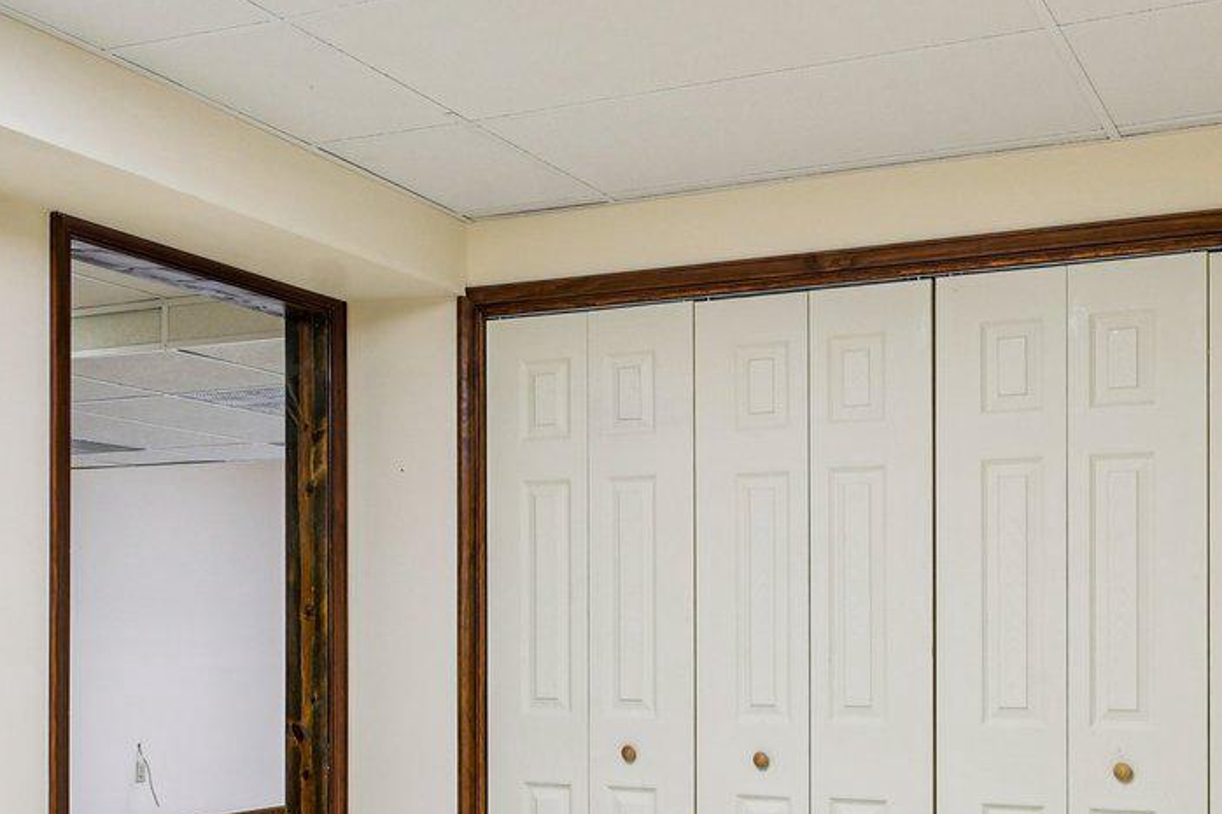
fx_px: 1493
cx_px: 657
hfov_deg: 44.5
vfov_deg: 30.0
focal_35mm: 44
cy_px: 601
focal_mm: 15
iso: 400
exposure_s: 1/10
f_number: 8
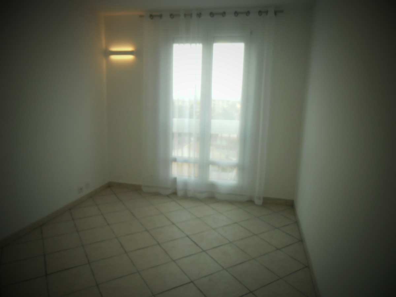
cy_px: 148
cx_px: 198
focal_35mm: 24
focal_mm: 4.2
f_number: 3
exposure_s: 1/160
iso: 80
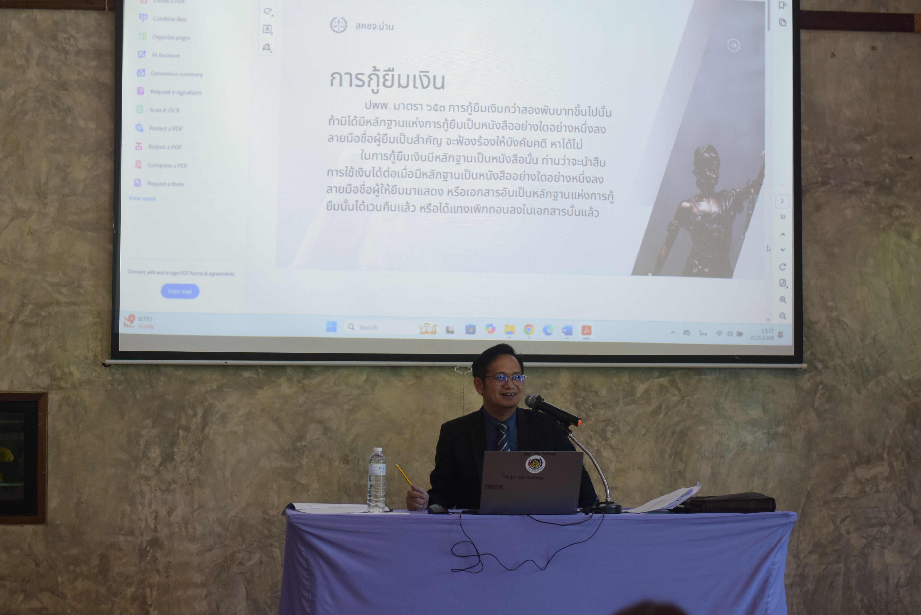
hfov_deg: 27.0
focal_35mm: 75
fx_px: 1919
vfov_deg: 18.2
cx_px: 460
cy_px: 308
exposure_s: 1/500
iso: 800
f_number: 2.8
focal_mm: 50
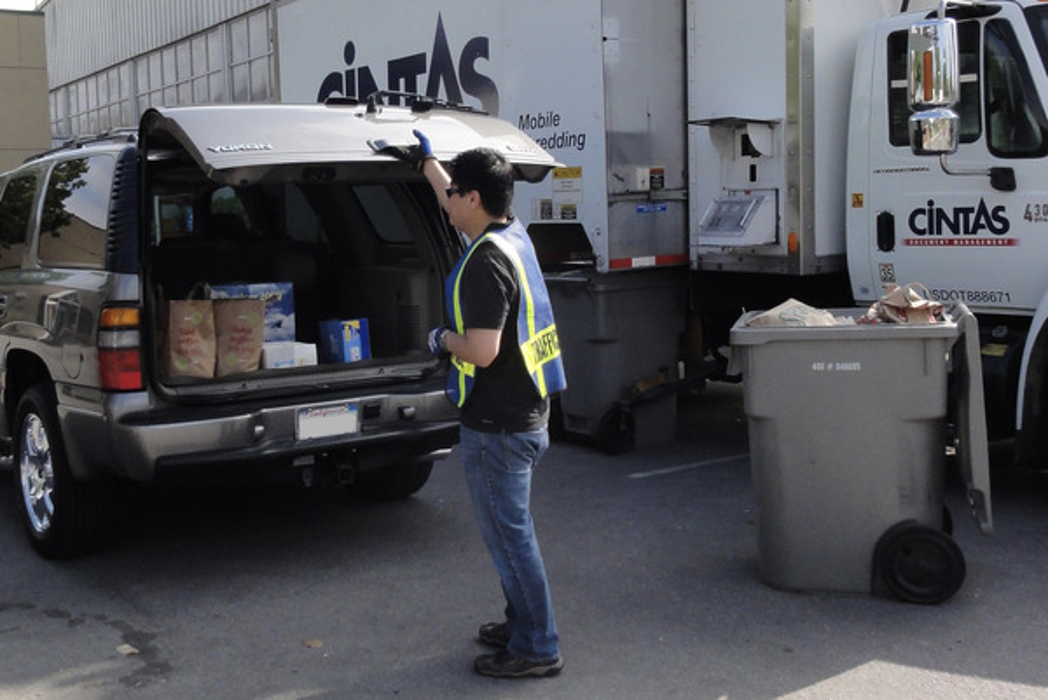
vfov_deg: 16.1
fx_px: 2476
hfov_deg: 23.9
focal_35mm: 85
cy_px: 350
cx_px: 524
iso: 100
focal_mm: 57
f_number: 4
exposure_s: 1/160
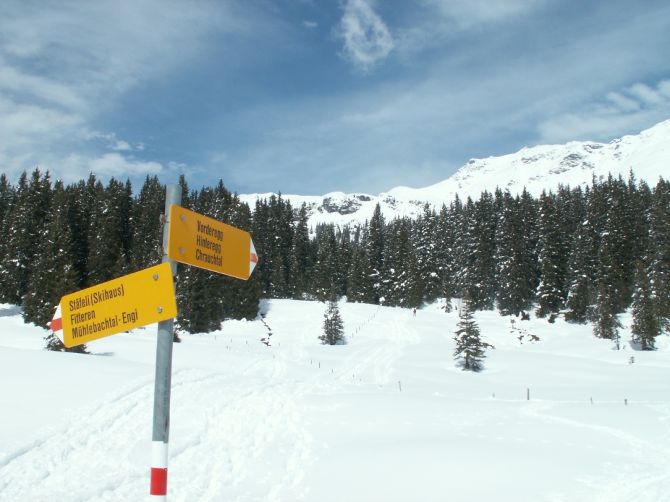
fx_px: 677
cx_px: 335
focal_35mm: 35
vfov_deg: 40.7
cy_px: 251
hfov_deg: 52.6
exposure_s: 1/400
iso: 50
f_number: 8
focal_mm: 5.86
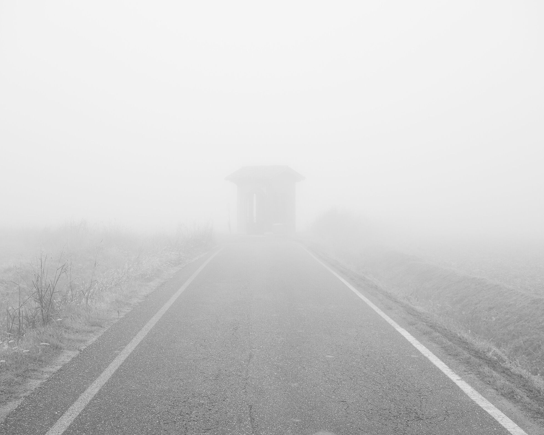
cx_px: 260
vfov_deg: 32.1
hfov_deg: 39.5
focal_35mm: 47
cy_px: 217
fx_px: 757
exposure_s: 1/100
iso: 200
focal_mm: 27
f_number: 4.5
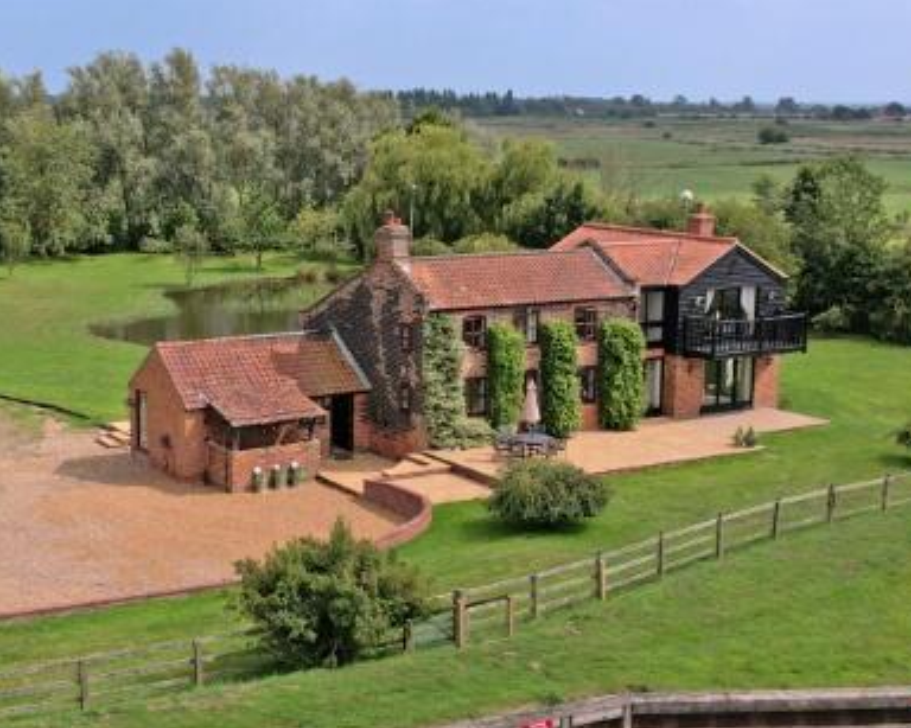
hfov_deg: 33.6
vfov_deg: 27.6
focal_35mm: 55
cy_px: 343
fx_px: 1483
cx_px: 259
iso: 100
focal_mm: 8.38
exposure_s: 1/160
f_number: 2.8
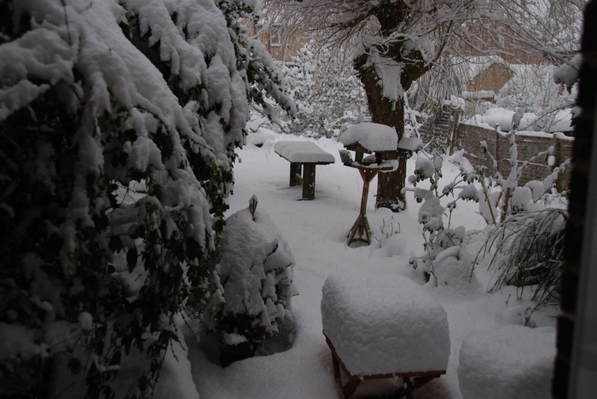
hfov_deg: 57.2
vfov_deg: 40.0
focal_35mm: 33
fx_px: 548
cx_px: 298
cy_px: 200
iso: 100
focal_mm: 22
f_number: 3.8
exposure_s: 1/60
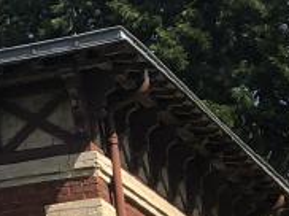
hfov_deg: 8.0
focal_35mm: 197
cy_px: 202
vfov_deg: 7.5
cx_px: -696
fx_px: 1643
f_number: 1.8
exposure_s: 1/1043
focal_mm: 3.99
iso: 20
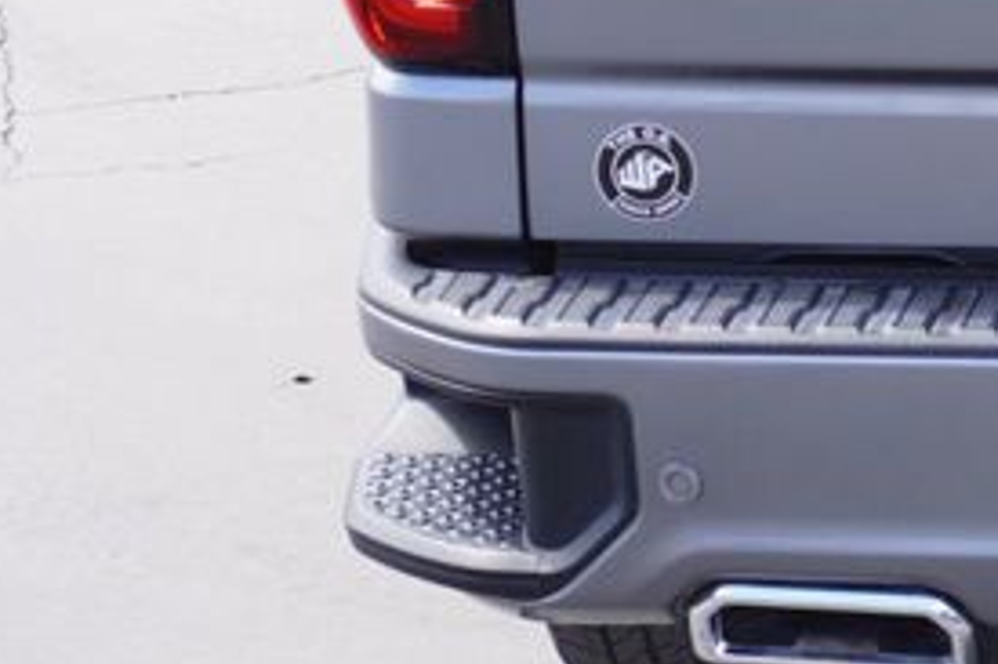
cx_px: 1546
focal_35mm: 140
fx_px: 3875
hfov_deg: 13.7
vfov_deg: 9.7
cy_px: -29
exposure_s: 1/100
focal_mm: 25
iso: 100
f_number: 7.1
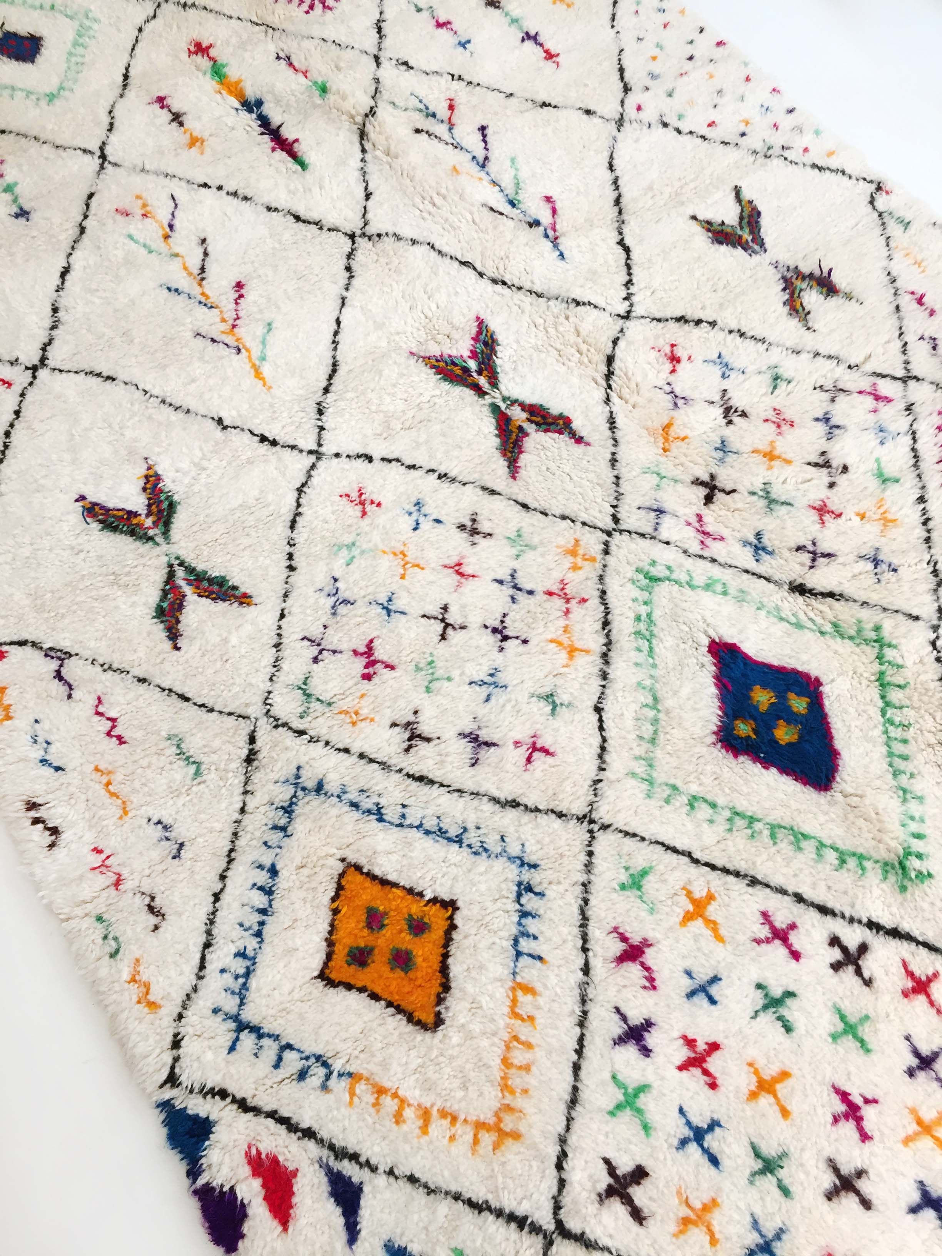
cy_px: 628
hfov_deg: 48.2
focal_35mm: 29
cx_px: 471
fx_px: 1052
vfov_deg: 61.7
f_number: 2.2
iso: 100
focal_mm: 4.15
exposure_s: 1/33
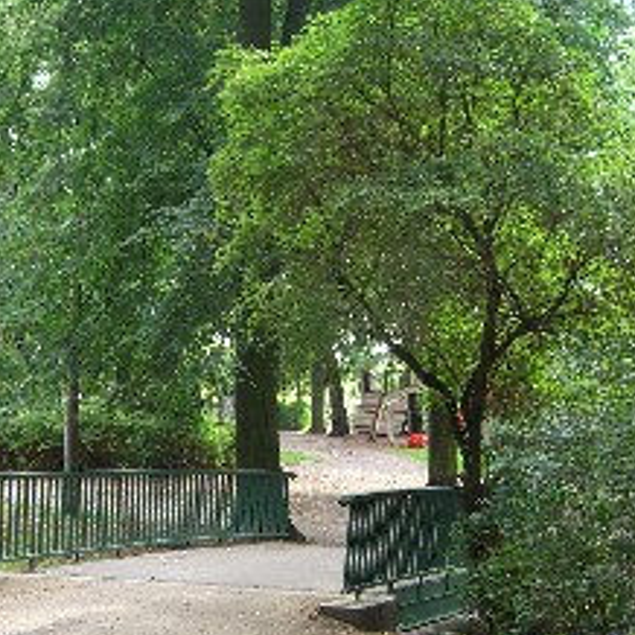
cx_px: 234
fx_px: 1868
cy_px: 523
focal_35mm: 90
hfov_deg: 19.3
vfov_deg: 19.1
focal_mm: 7.9
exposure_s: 1/125
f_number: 2.8
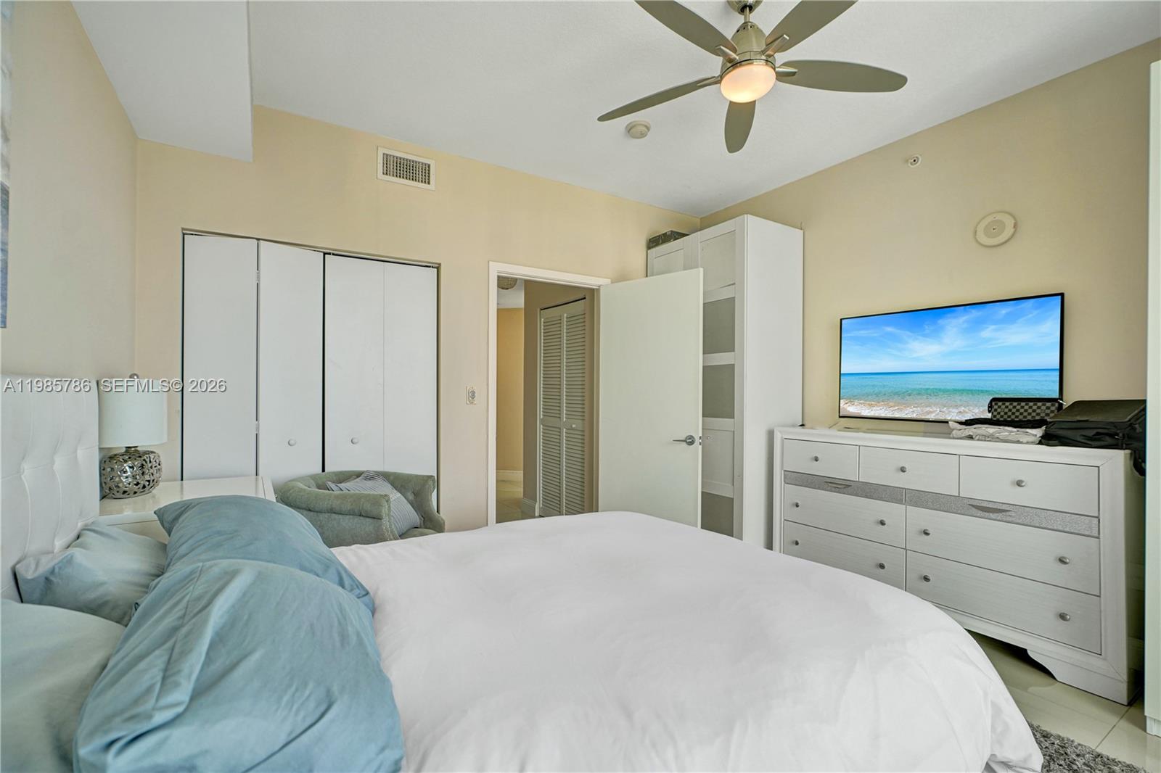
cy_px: 386
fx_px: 516
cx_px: 580
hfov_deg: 96.7
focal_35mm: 16
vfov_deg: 73.7
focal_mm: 16
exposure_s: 1/200
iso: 400
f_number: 4
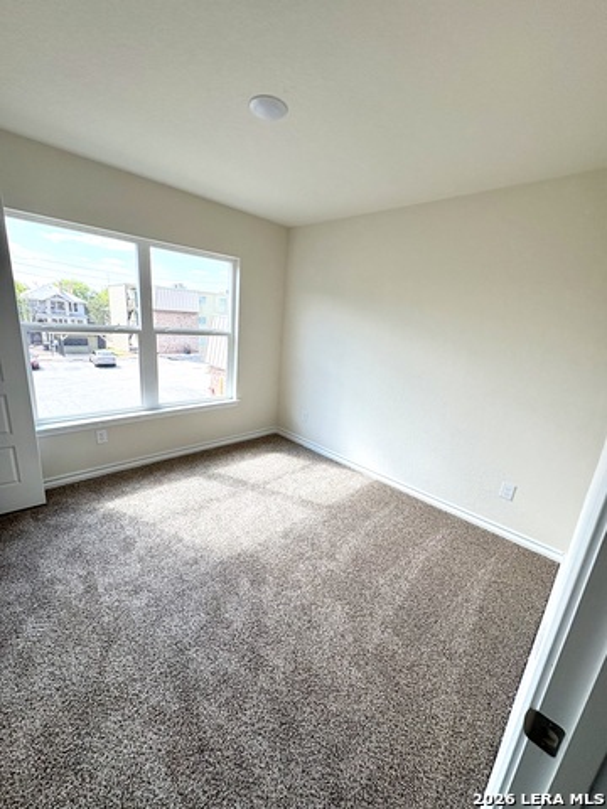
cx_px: 304
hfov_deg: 85.7
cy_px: 404
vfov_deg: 102.1
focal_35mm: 14
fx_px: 327
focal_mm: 2.22
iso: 64
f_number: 2.2
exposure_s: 1/304
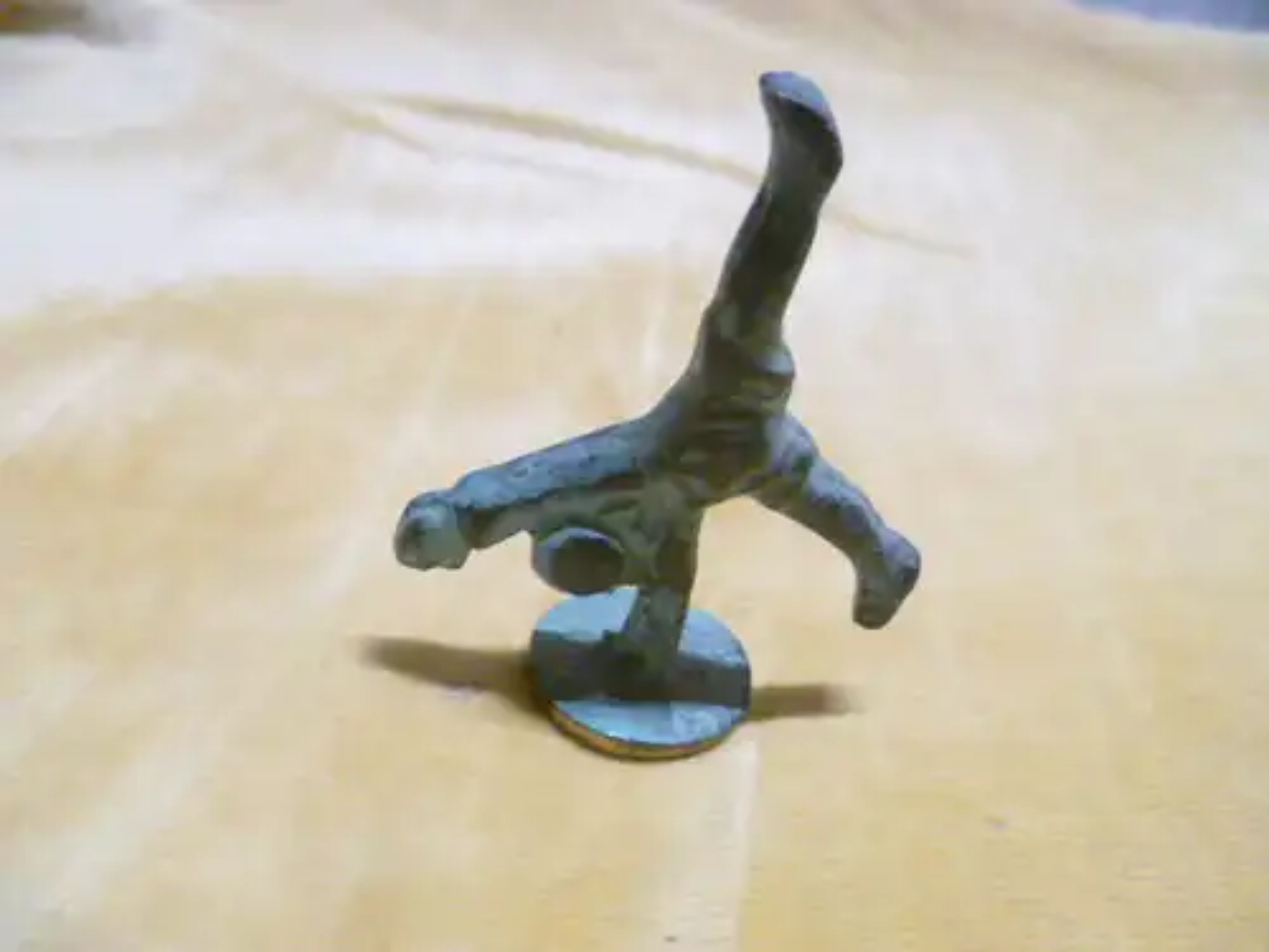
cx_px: 634
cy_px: 476
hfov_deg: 63.4
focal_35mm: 28
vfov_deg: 49.7
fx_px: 1026
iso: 800
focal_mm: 5
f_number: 2.8
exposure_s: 1/50
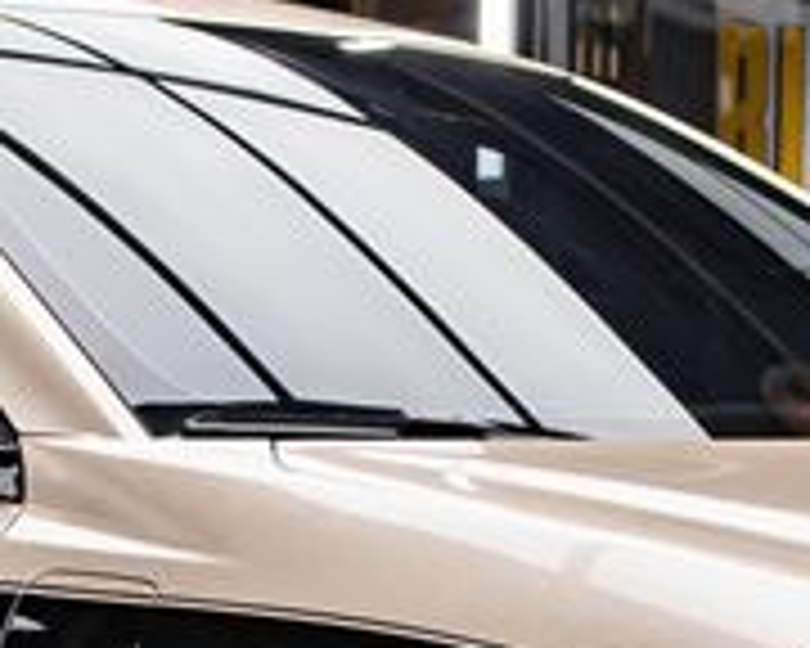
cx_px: 369
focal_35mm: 183
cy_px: 729
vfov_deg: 8.4
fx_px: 4387
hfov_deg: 10.5
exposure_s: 1/320
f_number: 4
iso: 400
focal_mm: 26
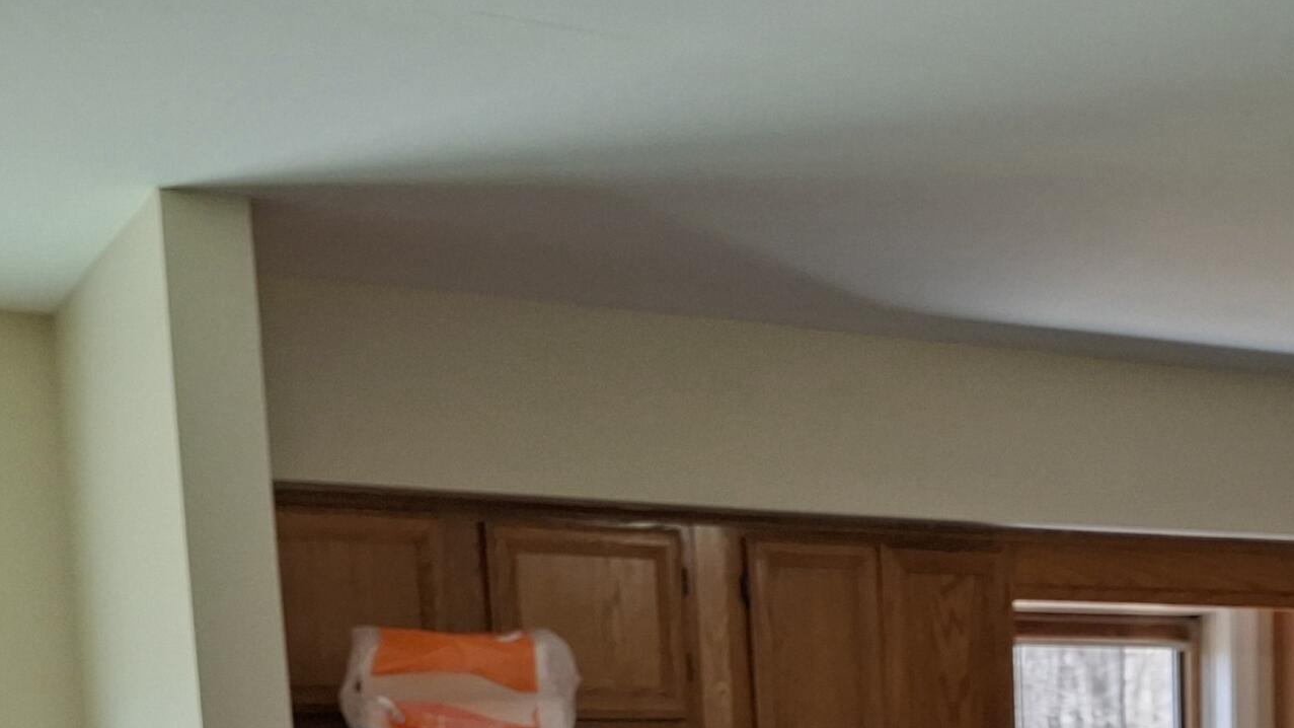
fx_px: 2196
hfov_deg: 32.4
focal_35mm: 64
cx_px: 920
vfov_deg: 16.9
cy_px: 1123
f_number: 1.8
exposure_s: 1/120
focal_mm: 4.69
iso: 50
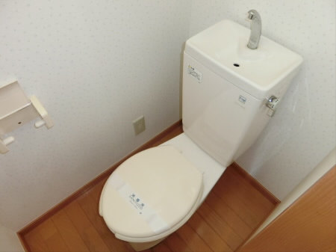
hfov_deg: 69.4
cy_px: 126
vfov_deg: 54.8
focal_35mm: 25
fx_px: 243
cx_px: 168
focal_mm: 5.4
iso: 400
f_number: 2.8
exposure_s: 1/60
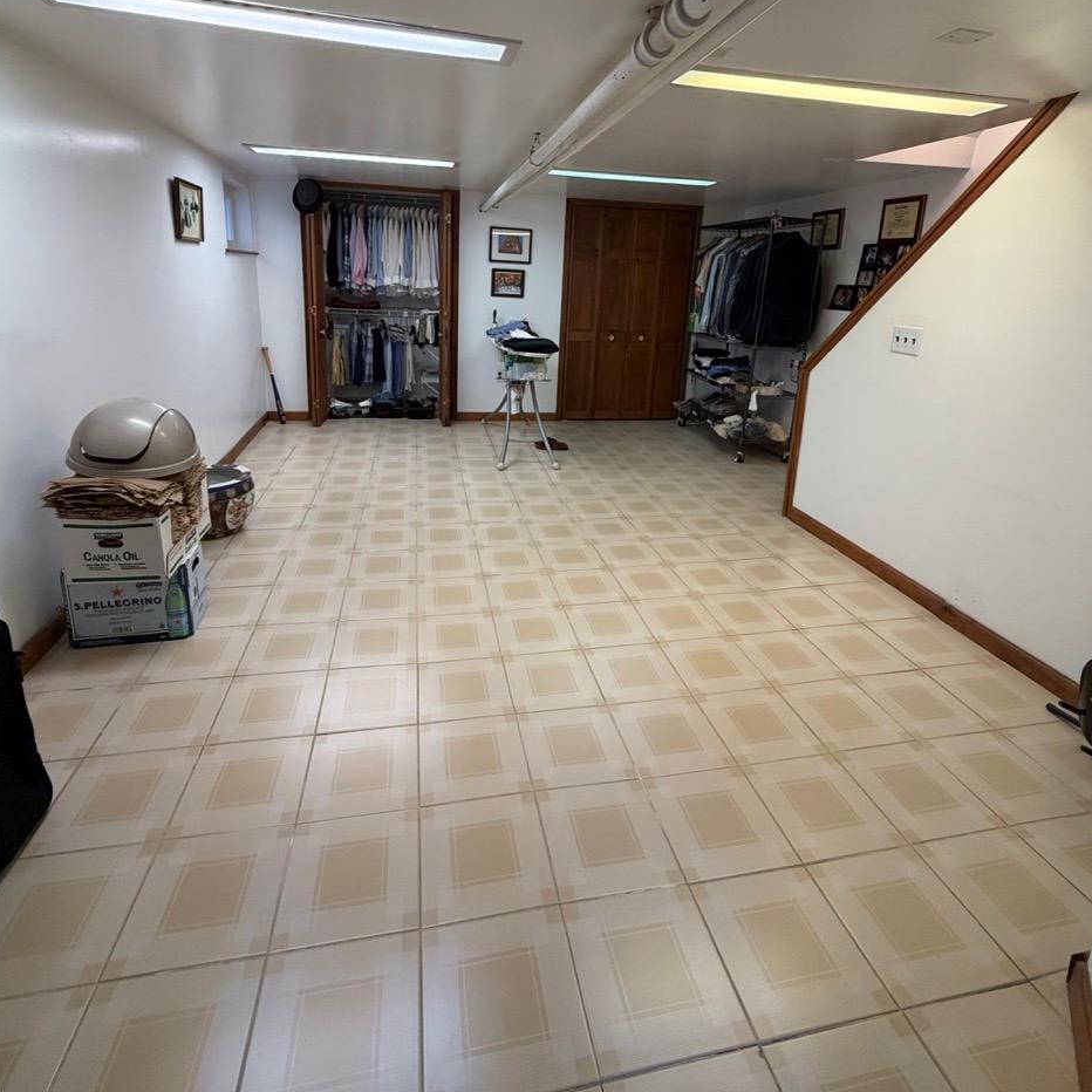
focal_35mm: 17
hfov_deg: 84.0
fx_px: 607
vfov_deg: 82.6
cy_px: 417
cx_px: 539
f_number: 2.2
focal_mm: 2.22
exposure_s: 1/60
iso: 200
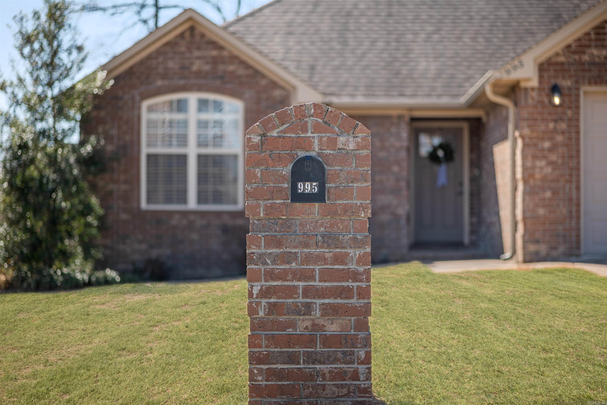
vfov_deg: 16.1
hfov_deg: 23.9
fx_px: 1433
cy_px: 202
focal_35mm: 85
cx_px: 304
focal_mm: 85
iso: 100
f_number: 1.8
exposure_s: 1/640
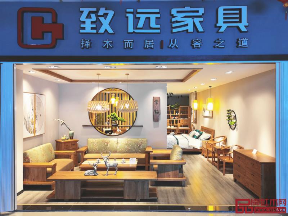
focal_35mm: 27
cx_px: 144
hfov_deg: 65.3
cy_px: 108
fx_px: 225
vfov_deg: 51.4
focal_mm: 5.58
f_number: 1.8
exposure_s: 1/100
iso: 200
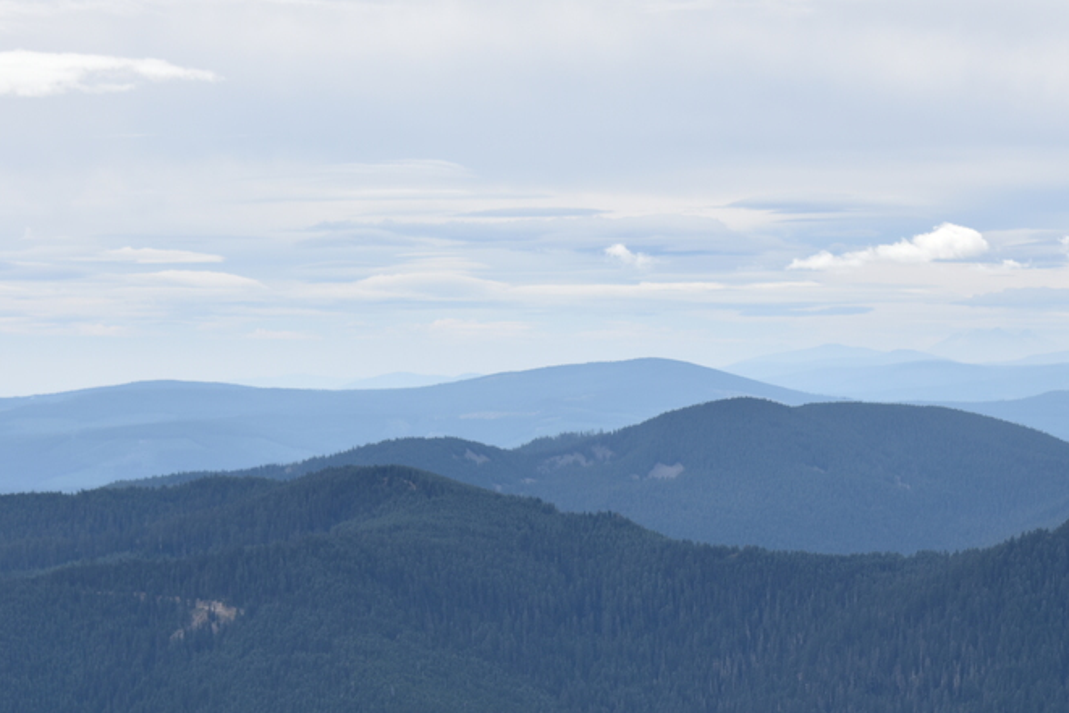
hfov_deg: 13.5
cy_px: 660
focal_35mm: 151
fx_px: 4485
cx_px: 801
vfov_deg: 9.1
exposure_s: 1/320
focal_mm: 78
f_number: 9
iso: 100
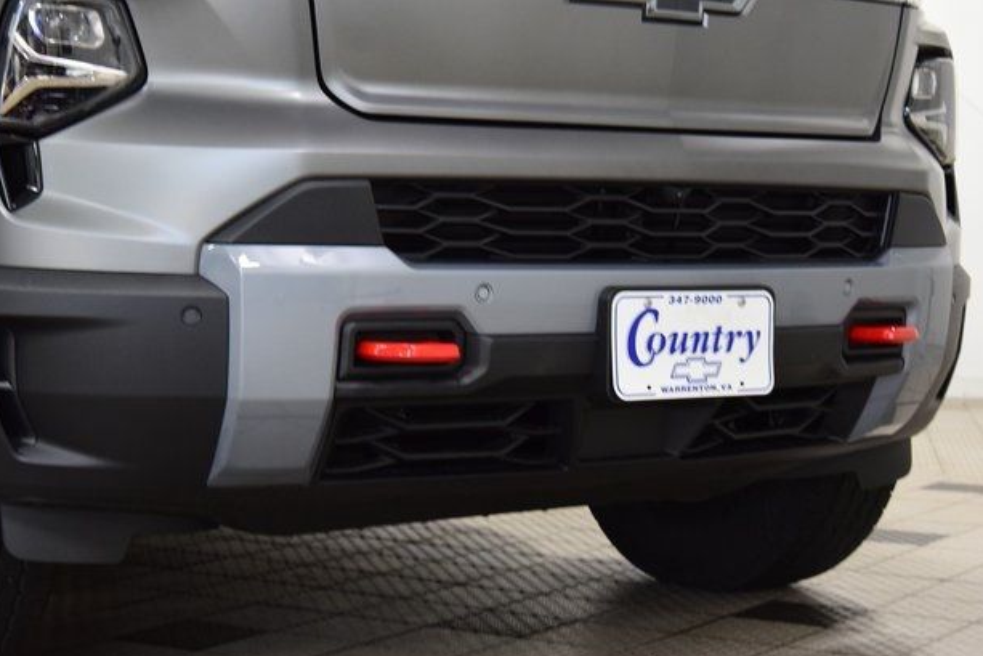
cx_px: 478
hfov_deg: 28.1
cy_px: 341
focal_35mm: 72
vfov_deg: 18.9
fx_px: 1966
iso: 1600
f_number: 5.6
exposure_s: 1/60
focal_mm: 46
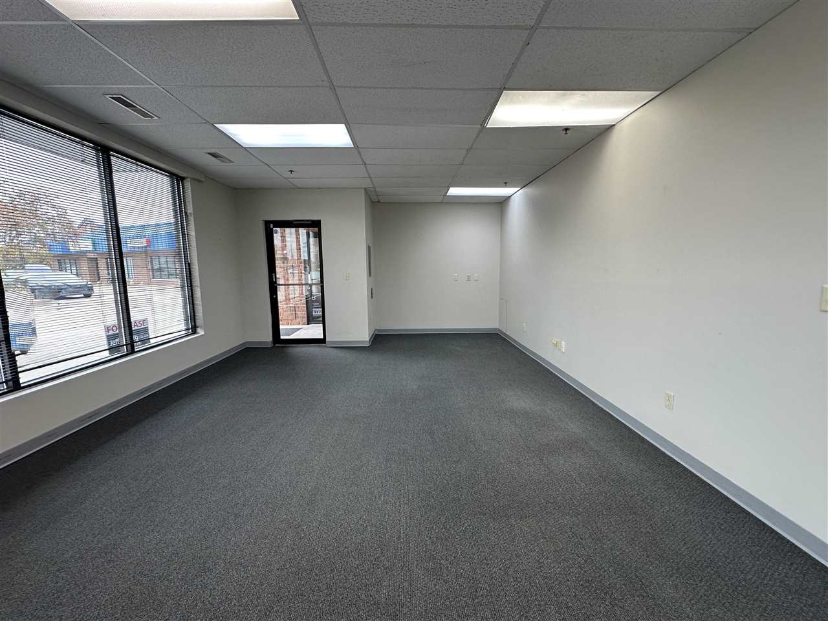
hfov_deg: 102.1
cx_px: 414
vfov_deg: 85.7
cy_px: 310
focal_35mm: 14
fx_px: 335
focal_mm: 2.22
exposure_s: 1/120
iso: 160
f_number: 2.2
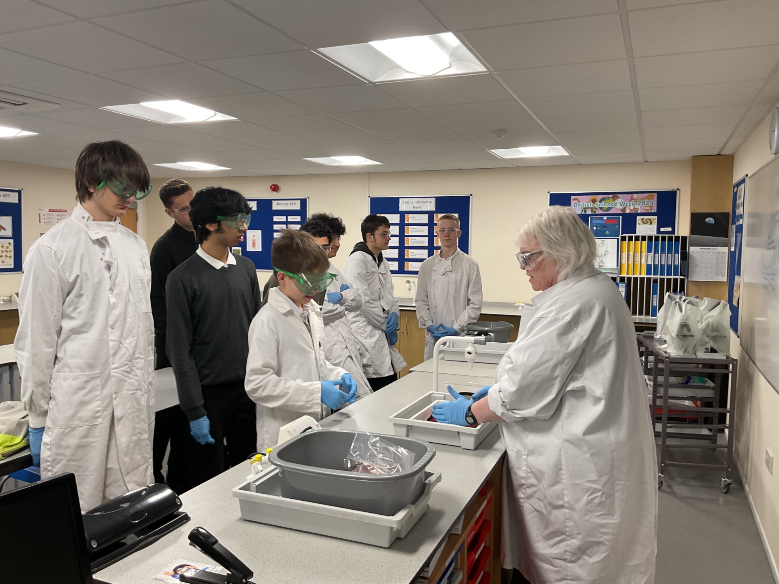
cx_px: 390
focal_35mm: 29
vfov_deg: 48.2
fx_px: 653
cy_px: 292
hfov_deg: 61.7
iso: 50
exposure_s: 1/50
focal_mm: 3
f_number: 1.8
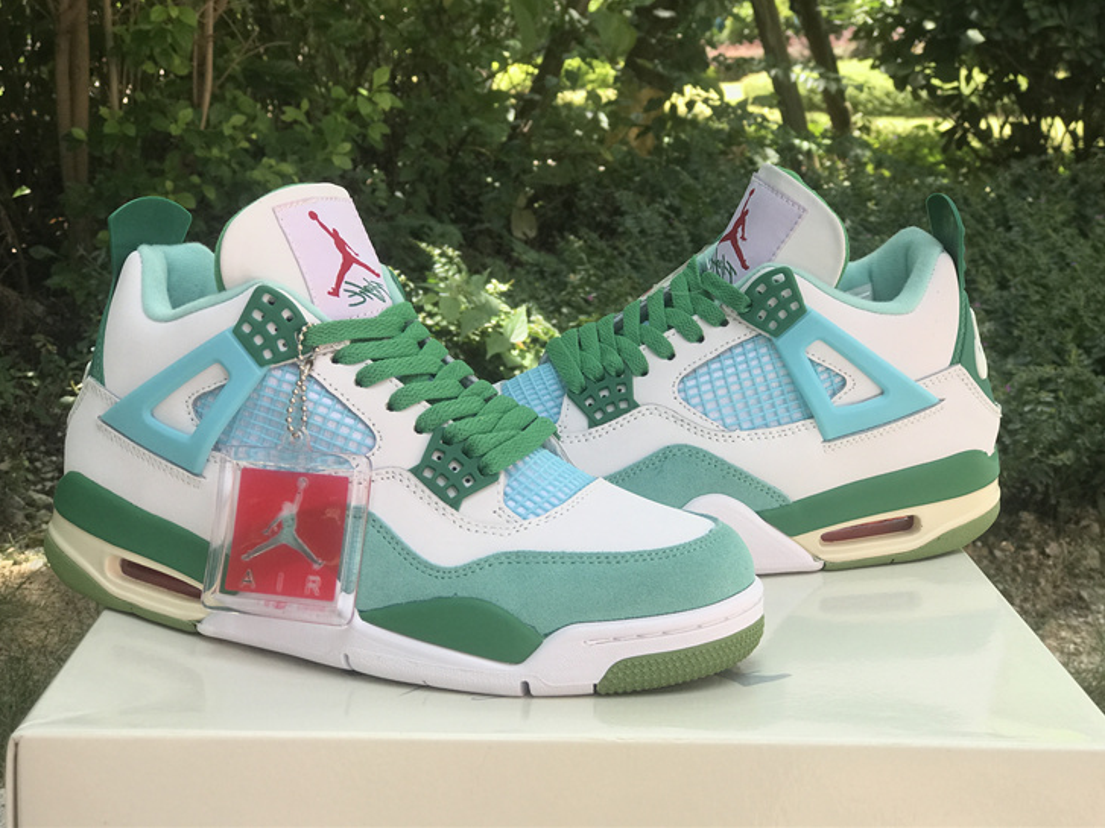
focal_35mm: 58
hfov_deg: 33.2
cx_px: 549
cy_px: 408
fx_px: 1851
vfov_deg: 25.2
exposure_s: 1/103
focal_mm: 6.6
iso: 20
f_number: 2.8
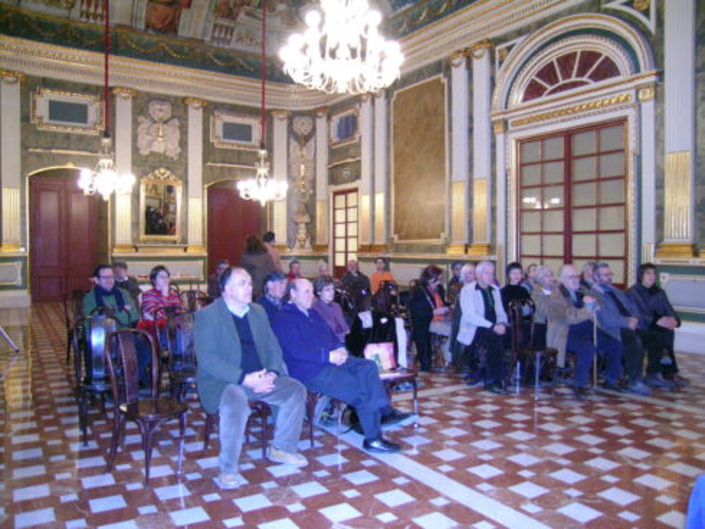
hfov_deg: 63.4
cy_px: 264
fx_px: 571
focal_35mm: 28
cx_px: 352
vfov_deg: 49.8
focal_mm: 5.8
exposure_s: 1/30
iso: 400
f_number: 2.8
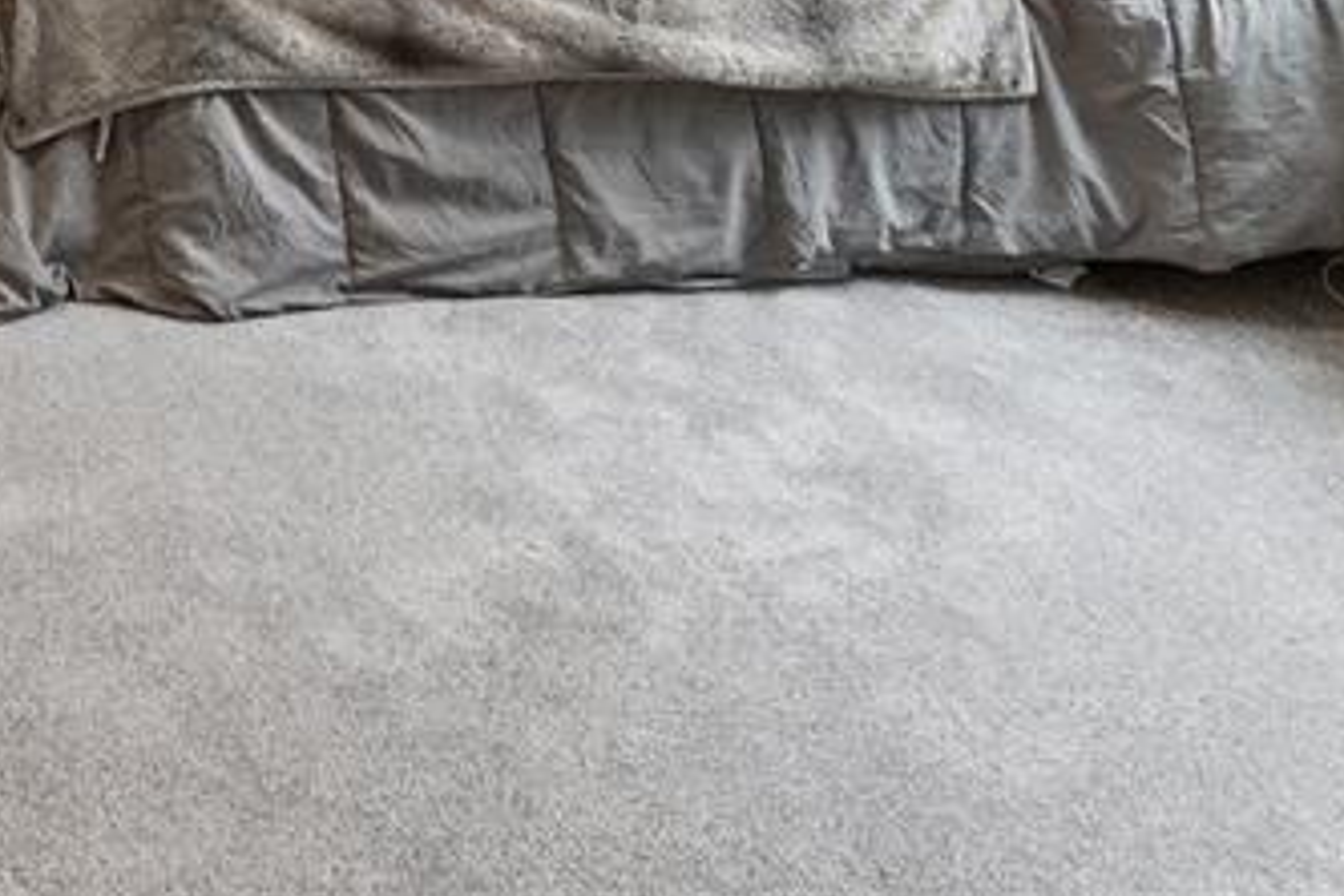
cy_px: -476
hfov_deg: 38.5
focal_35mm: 43
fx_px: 1605
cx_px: -93
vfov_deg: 24.0
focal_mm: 14
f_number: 9
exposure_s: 1/4
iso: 400
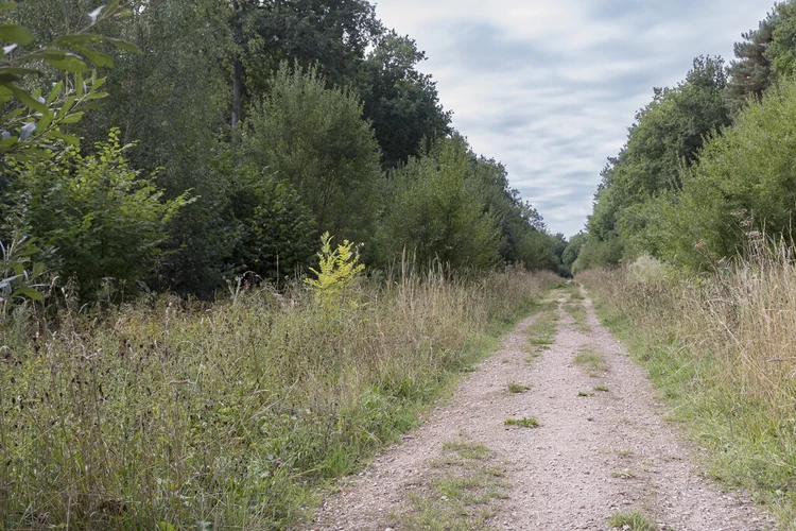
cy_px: 266
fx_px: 995
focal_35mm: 45
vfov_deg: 29.9
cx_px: 398
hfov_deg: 43.6
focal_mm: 30
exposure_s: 1/250
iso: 320
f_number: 8
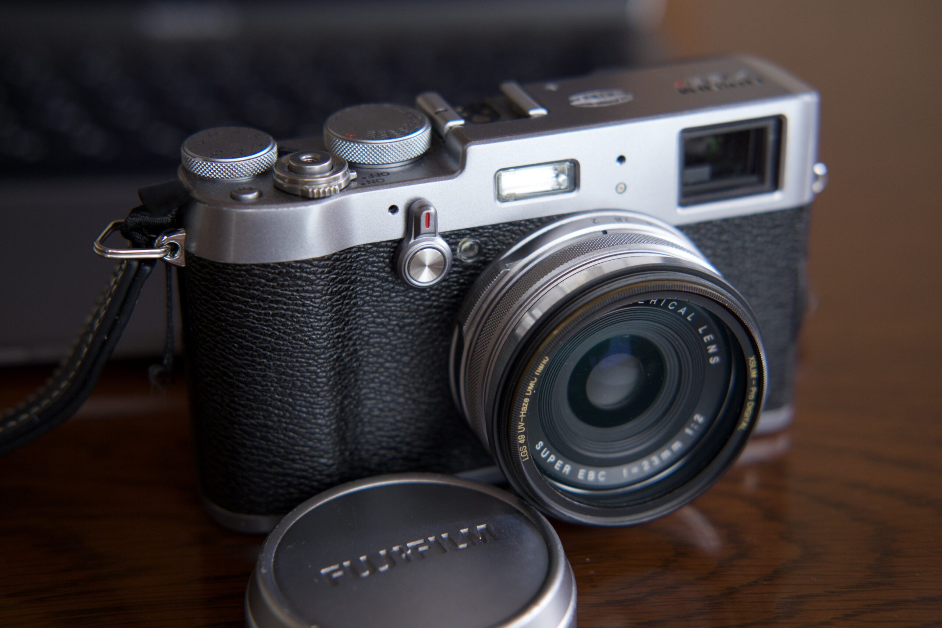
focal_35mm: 53
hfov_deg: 37.5
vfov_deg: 25.5
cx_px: 471
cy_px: 314
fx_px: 1387
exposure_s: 1/30
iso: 640
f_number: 2.8
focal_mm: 35
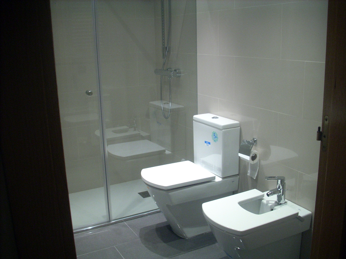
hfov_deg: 50.1
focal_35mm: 37
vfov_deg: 38.7
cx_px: 173
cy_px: 130
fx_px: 370
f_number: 2.8
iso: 200
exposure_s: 1/27.5
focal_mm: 6.2
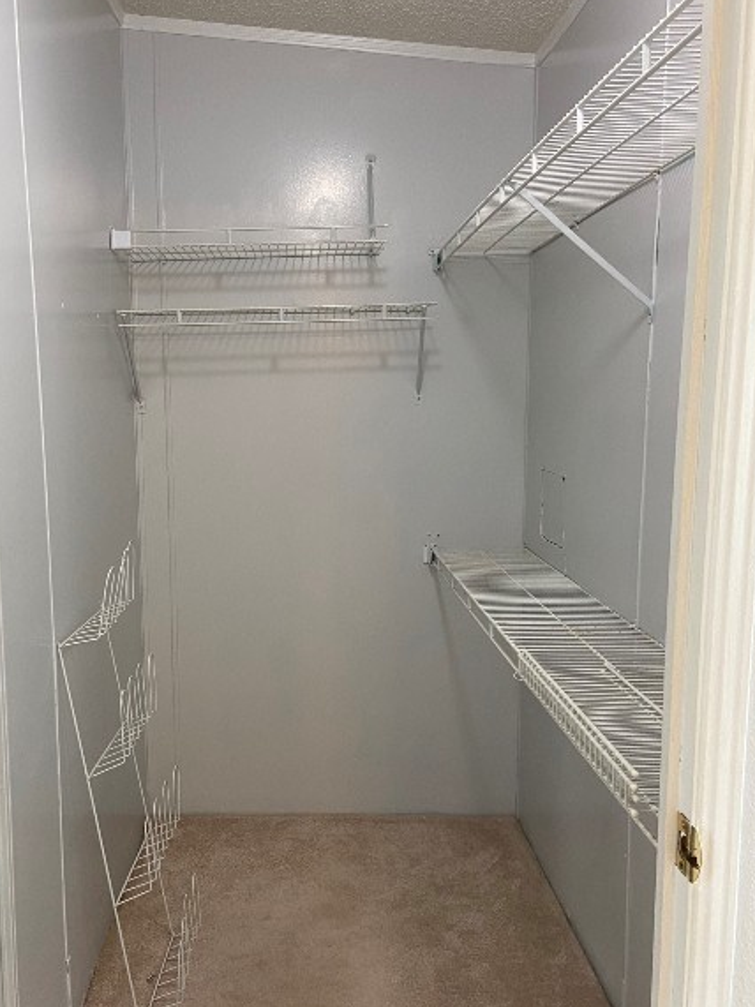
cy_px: 548
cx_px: 270
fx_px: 1018
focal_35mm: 35
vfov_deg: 52.6
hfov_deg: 40.3
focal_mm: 4.25
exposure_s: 1/60
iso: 80
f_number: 1.8
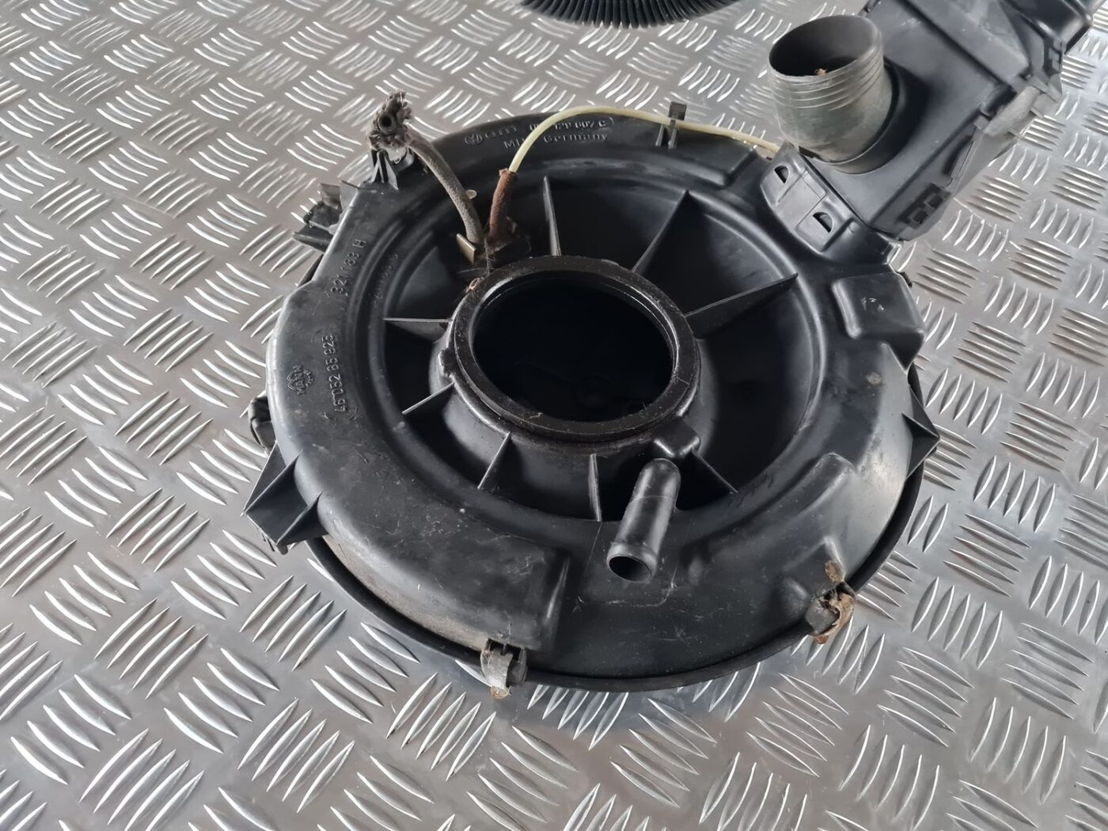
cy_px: 416
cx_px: 554
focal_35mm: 26
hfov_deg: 67.3
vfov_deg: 53.1
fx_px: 832
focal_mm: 5.4
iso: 1000
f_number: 1.8
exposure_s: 1/25
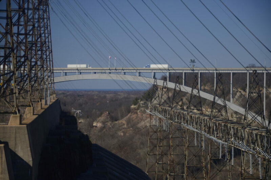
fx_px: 1185
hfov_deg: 13.1
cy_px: 90
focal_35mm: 158
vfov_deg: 8.7
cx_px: 136
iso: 100
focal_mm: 105
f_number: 6.7
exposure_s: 1/180
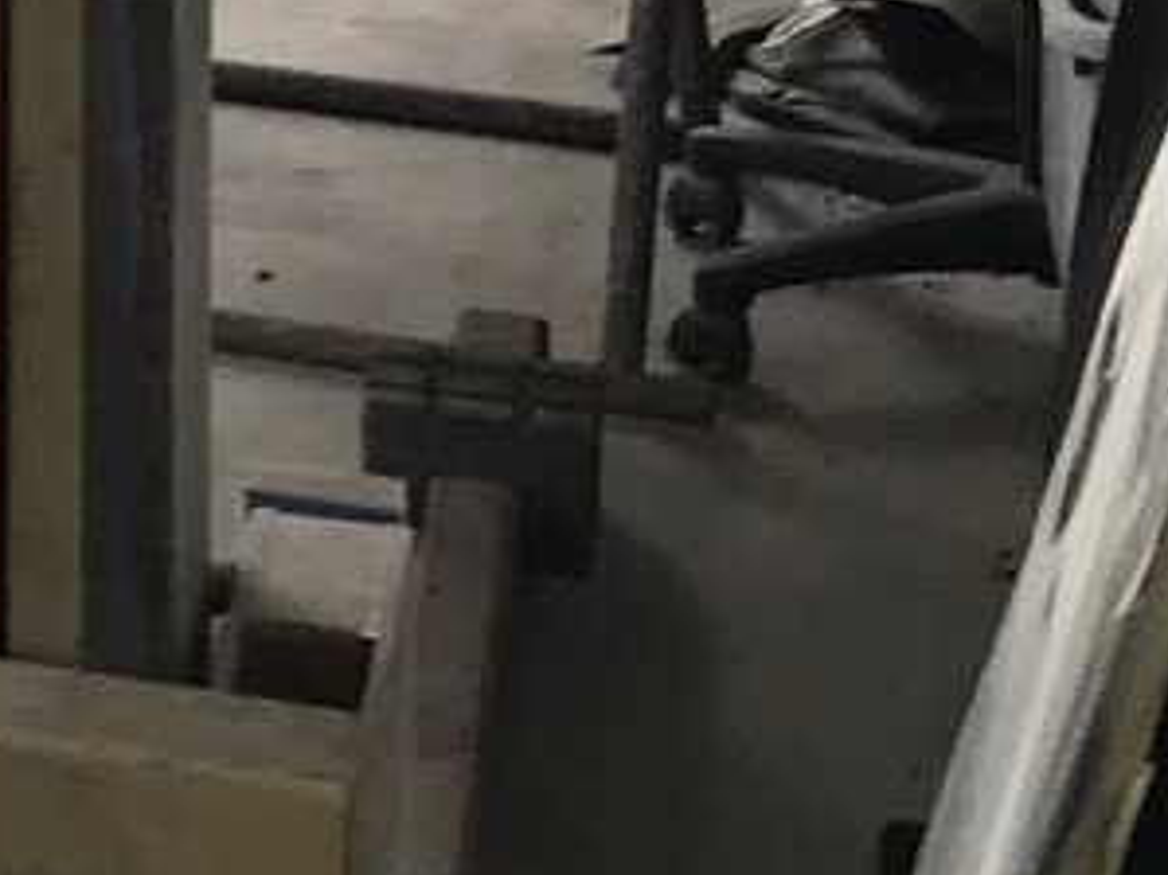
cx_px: -2613
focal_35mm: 189
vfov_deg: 7.4
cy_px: -1070
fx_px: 6375
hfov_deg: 8.4
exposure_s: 1/50
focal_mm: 3.99
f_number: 1.8
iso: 25
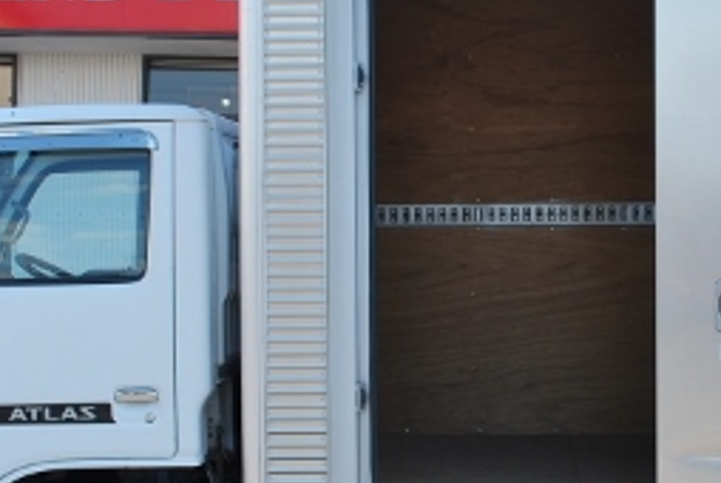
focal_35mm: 83
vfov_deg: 16.5
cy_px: 261
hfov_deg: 24.3
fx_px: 1664
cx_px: 508
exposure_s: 1/125
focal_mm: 22
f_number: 6.3
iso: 100
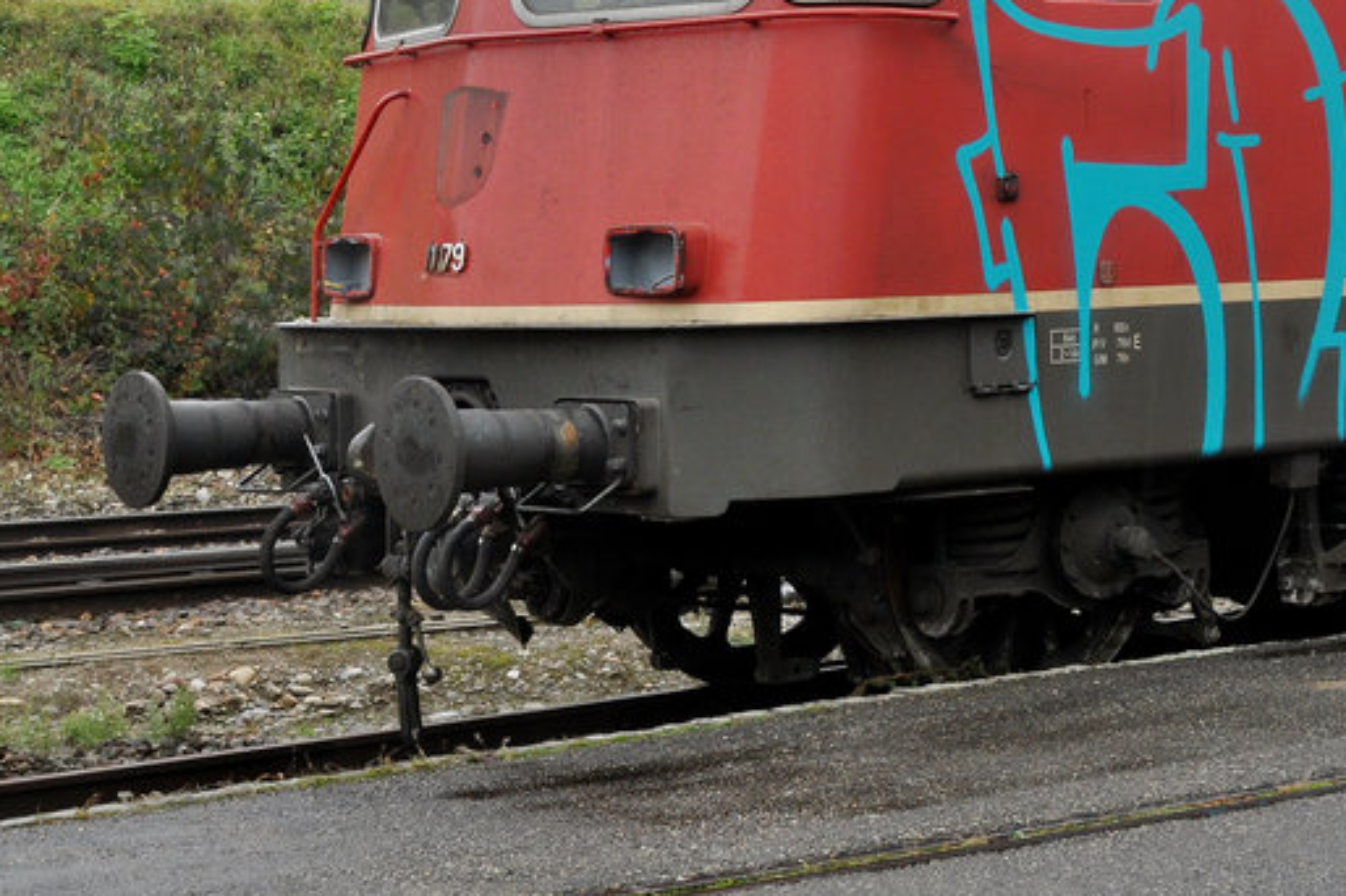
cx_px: 1291
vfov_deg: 16.0
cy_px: 83
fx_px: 3139
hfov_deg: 23.4
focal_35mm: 84
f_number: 11
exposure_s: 1/60
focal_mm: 24
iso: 400
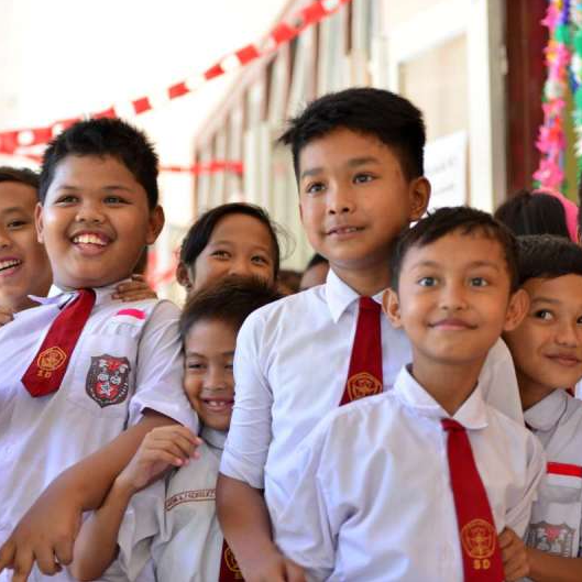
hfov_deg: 19.3
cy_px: 289
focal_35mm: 90
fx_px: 1712
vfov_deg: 19.3
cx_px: 260
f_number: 2.8
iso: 180
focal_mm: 70
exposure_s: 1/80
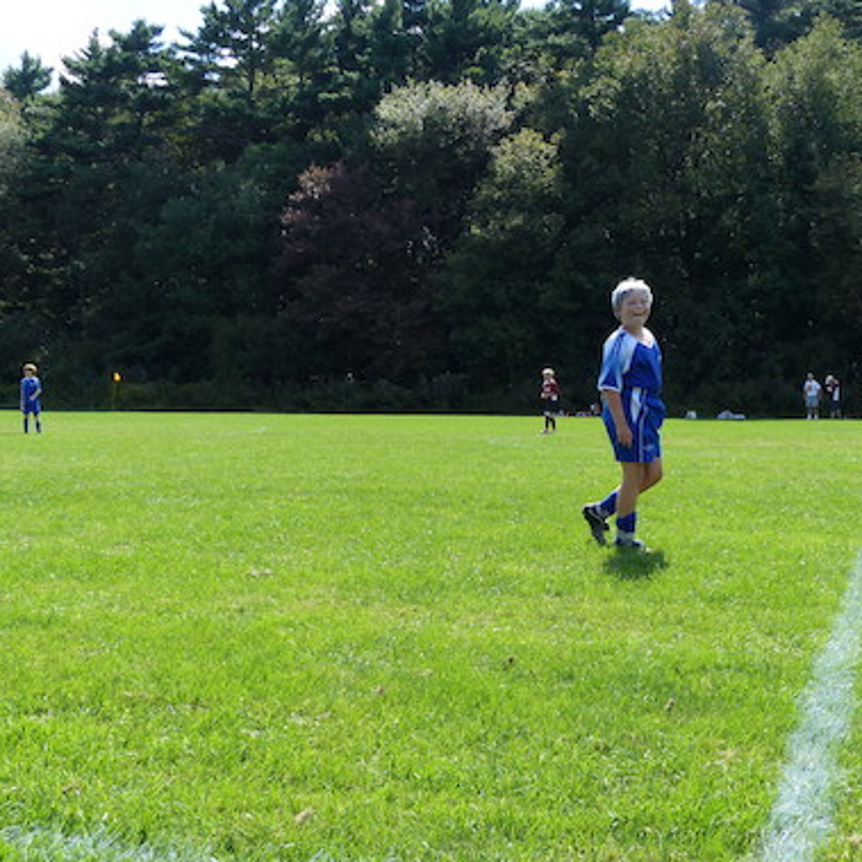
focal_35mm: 46
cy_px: 439
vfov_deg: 36.8
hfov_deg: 36.7
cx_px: 517
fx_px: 1296
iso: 100
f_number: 3.5
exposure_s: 1/640
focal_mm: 6.6
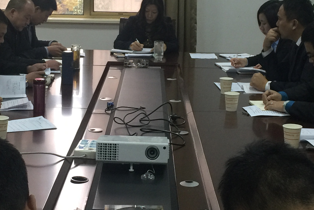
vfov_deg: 17.5
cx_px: 114
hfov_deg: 25.9
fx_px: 680
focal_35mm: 78
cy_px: 87
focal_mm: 4.15
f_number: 2.2
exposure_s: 1/17
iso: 80
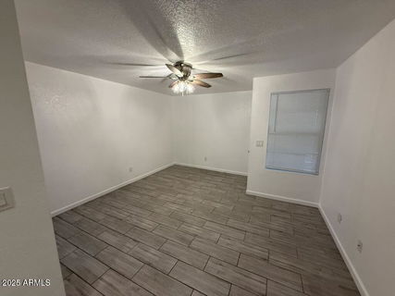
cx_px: 198
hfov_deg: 102.1
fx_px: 160
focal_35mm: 14
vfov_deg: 85.6
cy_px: 148
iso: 320
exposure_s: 1/120
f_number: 2.2
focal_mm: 2.22
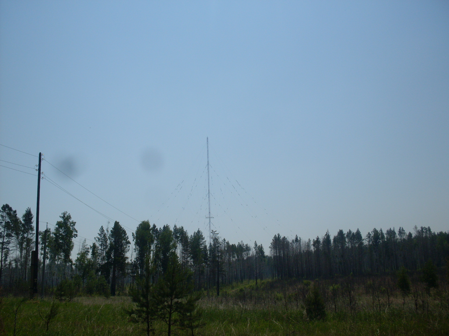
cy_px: 168
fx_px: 493
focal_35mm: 38
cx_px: 224
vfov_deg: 37.7
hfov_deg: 49.0
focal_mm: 6.3
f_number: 8.4
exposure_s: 1/500
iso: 80
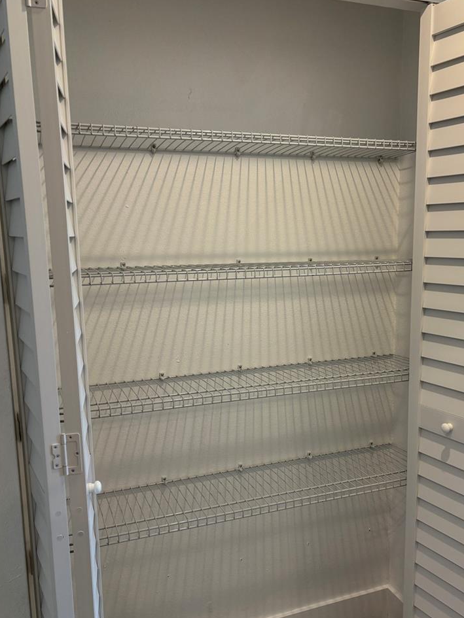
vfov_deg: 55.3
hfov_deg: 42.8
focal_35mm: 33
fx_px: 590
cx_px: 277
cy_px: 334
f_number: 1.6
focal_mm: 5.96
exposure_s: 1/120
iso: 80
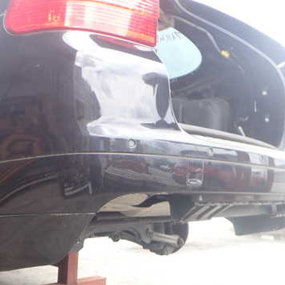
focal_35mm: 45
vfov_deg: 37.5
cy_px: 155
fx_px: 419
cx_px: 99
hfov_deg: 37.2
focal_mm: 5.4
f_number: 2.3
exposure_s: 1/200
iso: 100
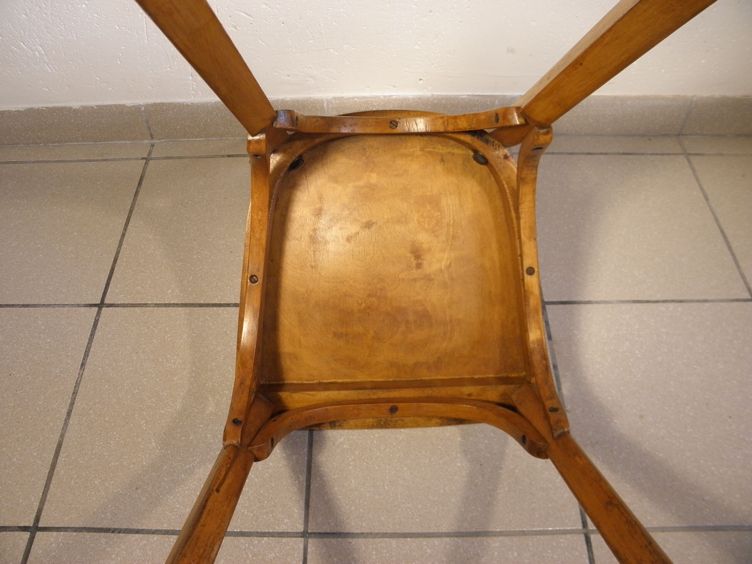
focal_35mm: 28
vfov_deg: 49.7
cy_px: 282
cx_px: 376
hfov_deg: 63.4
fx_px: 608
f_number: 3.5
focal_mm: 5
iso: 125
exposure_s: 1/30
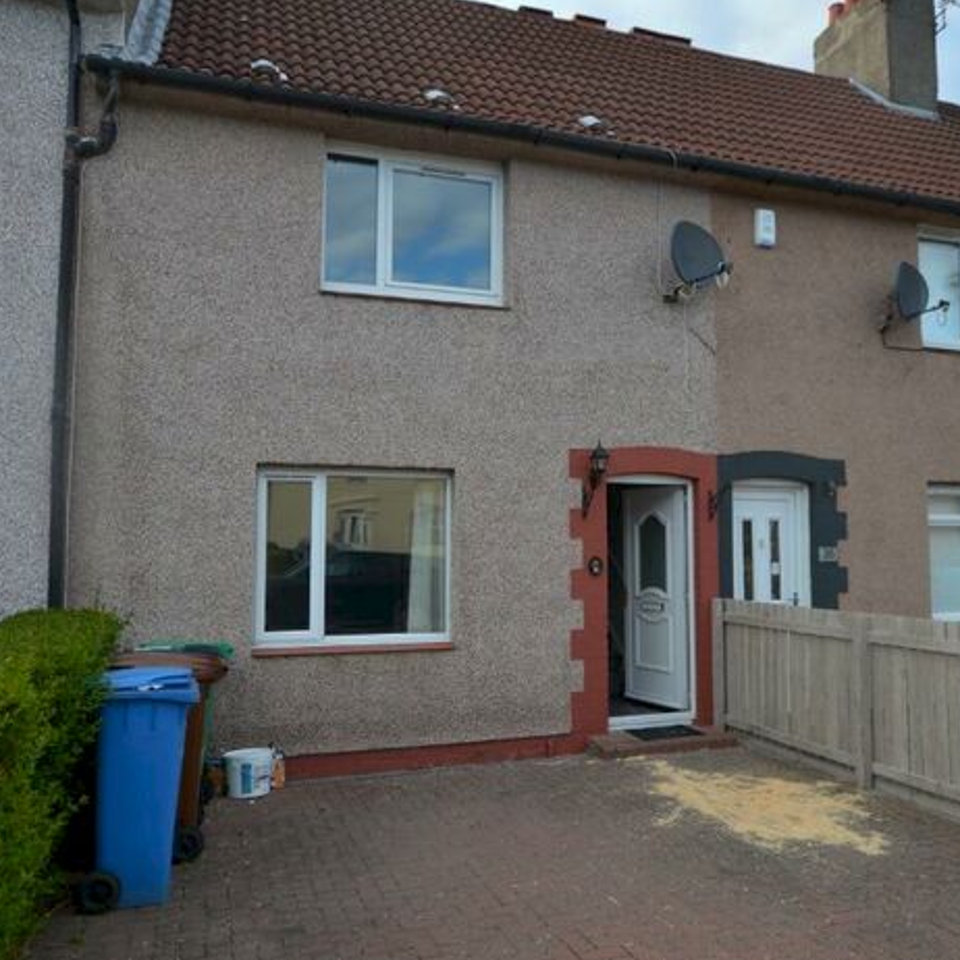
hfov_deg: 59.0
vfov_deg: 59.1
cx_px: 513
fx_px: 847
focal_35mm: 27
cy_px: 478
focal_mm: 14
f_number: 6.3
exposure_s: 1/125
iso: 100
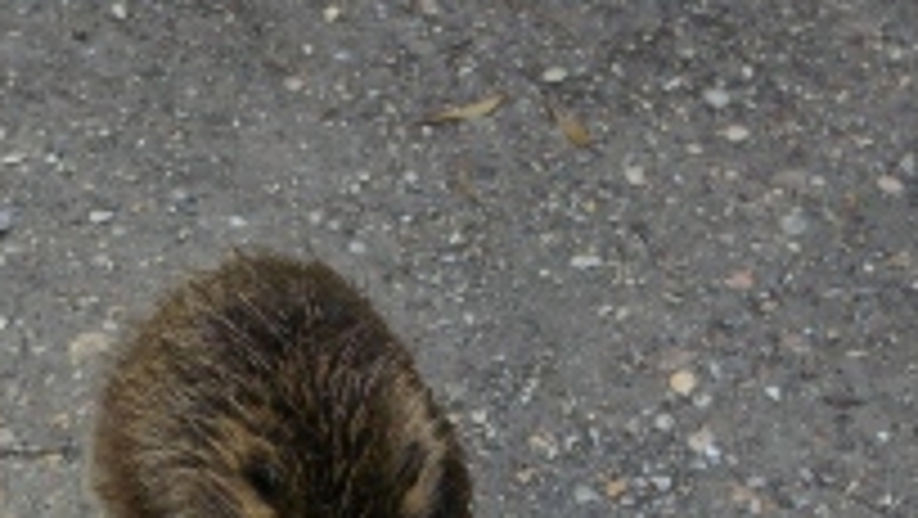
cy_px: 613
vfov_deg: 4.7
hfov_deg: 8.3
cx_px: 324
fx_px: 6346
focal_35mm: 261
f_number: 5.6
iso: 800
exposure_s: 1/125
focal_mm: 55
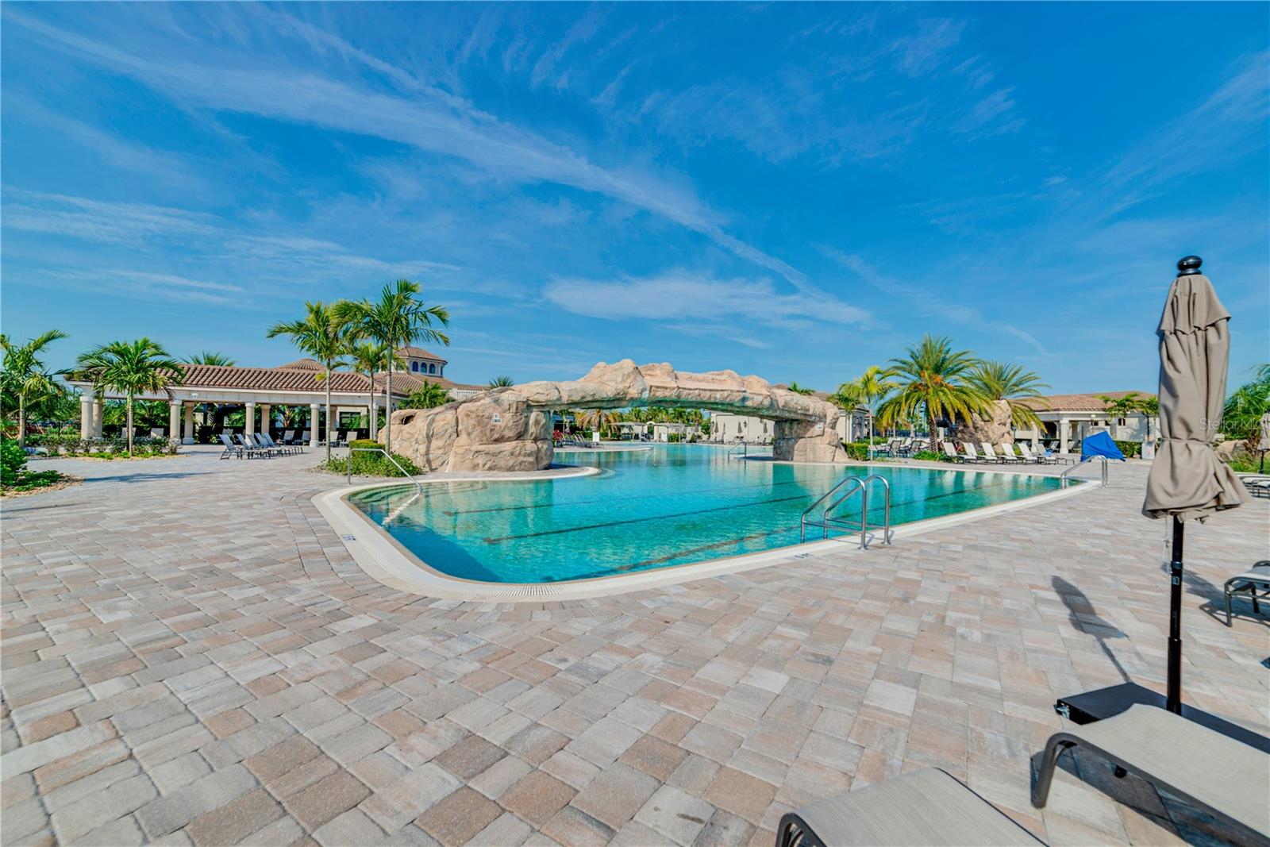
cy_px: 424
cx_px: 635
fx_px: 494
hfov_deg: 104.2
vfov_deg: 81.2
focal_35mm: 14
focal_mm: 14
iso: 100
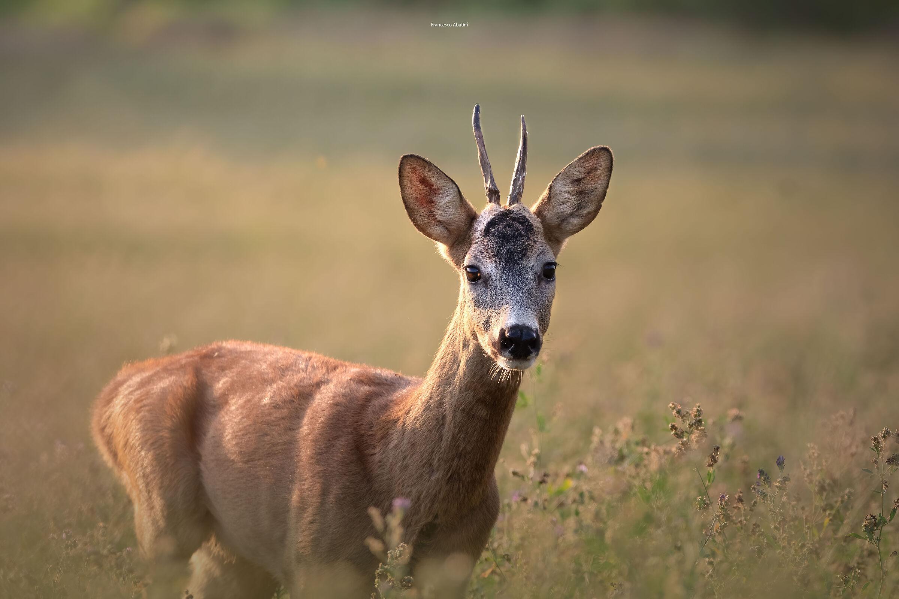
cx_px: 450
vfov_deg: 3.3
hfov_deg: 4.9
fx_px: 10488
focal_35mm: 420
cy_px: 300
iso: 400
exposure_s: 1/500
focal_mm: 280
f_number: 5.6
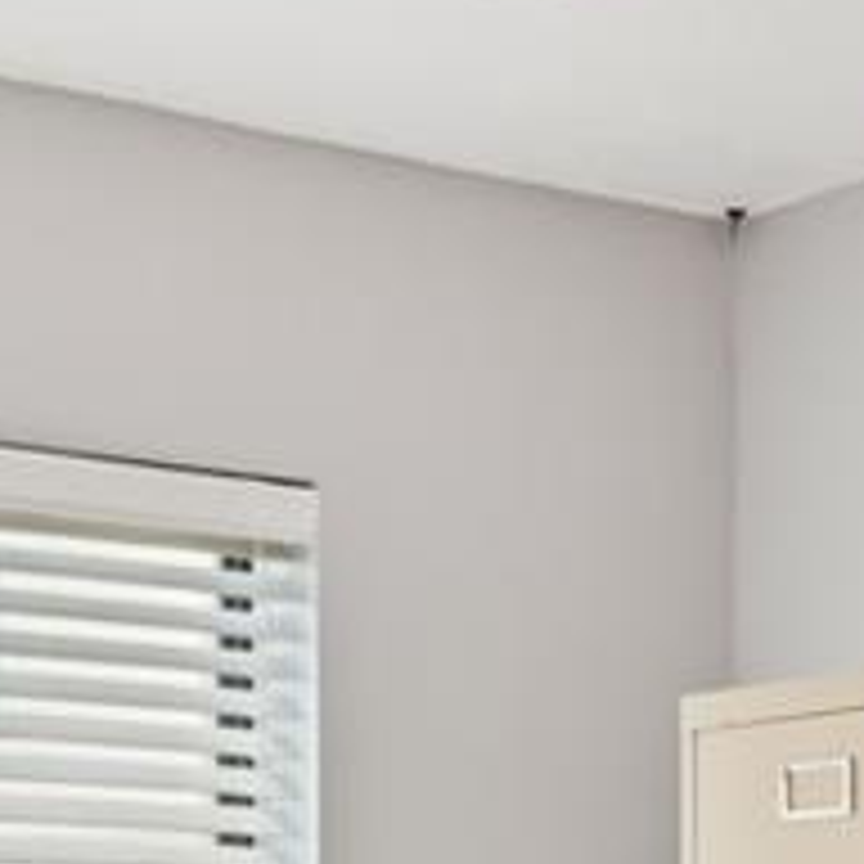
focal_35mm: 106
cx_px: -76
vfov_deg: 15.6
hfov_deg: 16.0
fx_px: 2993
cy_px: 1112
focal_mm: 10
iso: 100
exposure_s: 1/5
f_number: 7.1
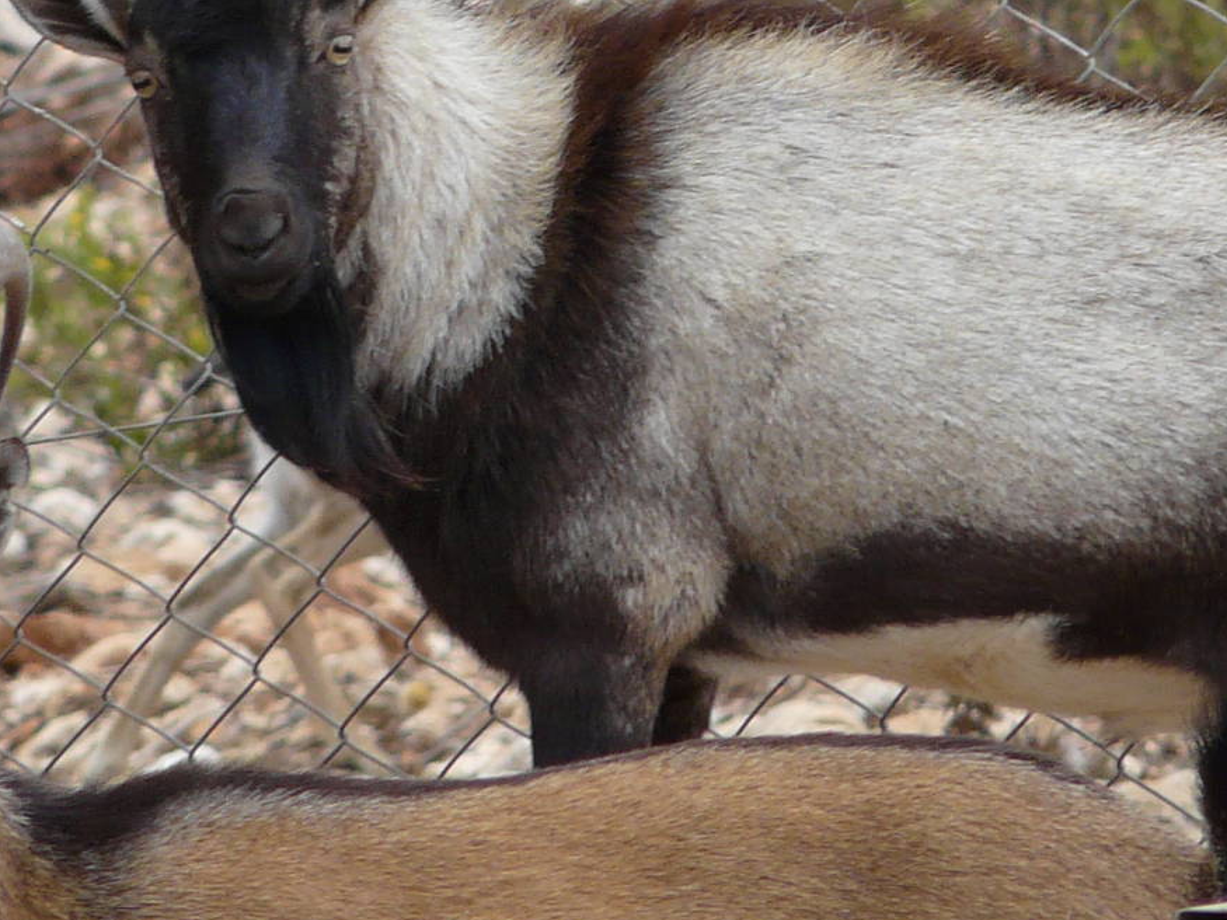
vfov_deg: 1.5
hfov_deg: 2.0
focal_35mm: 982
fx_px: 34803
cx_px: 603
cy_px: 178
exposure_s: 1/125
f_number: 3.6
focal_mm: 55.4
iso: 100
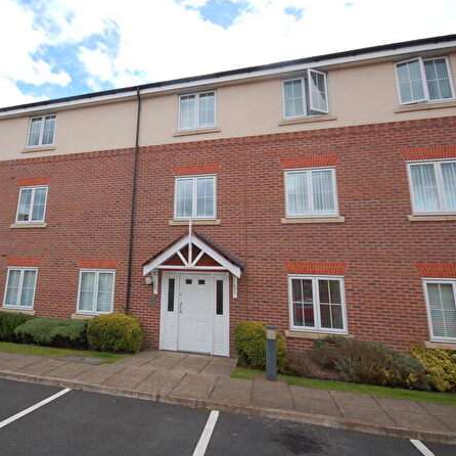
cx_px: 163
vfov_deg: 74.8
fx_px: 298
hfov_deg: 73.2
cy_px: 220
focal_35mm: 20
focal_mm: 10
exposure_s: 1/200
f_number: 7.1
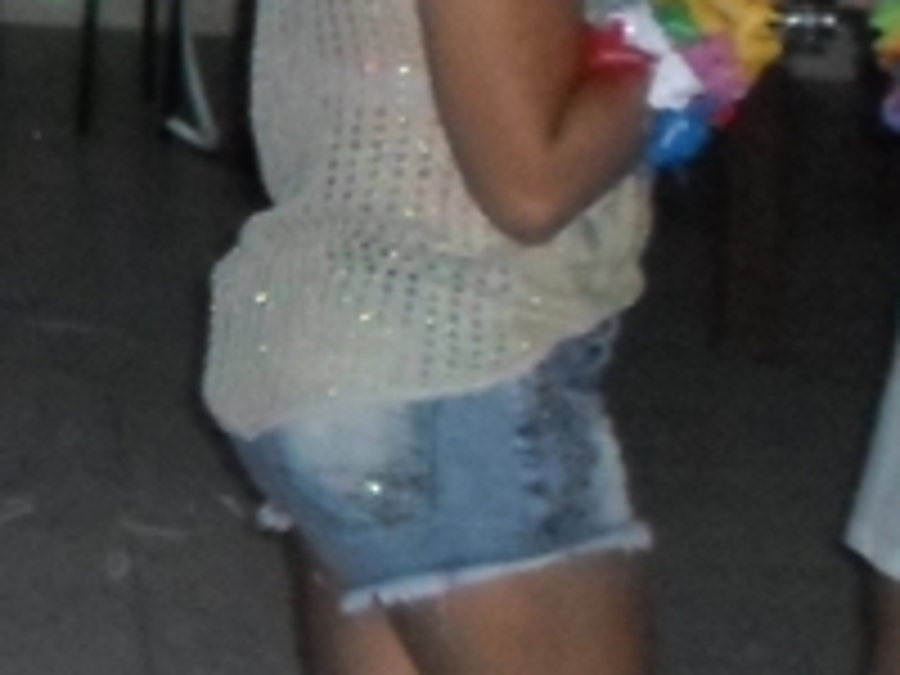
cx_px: -927
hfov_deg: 13.2
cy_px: -284
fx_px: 3328
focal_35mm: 128
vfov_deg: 11.2
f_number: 2.5
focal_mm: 4.5
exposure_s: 1/8
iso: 640
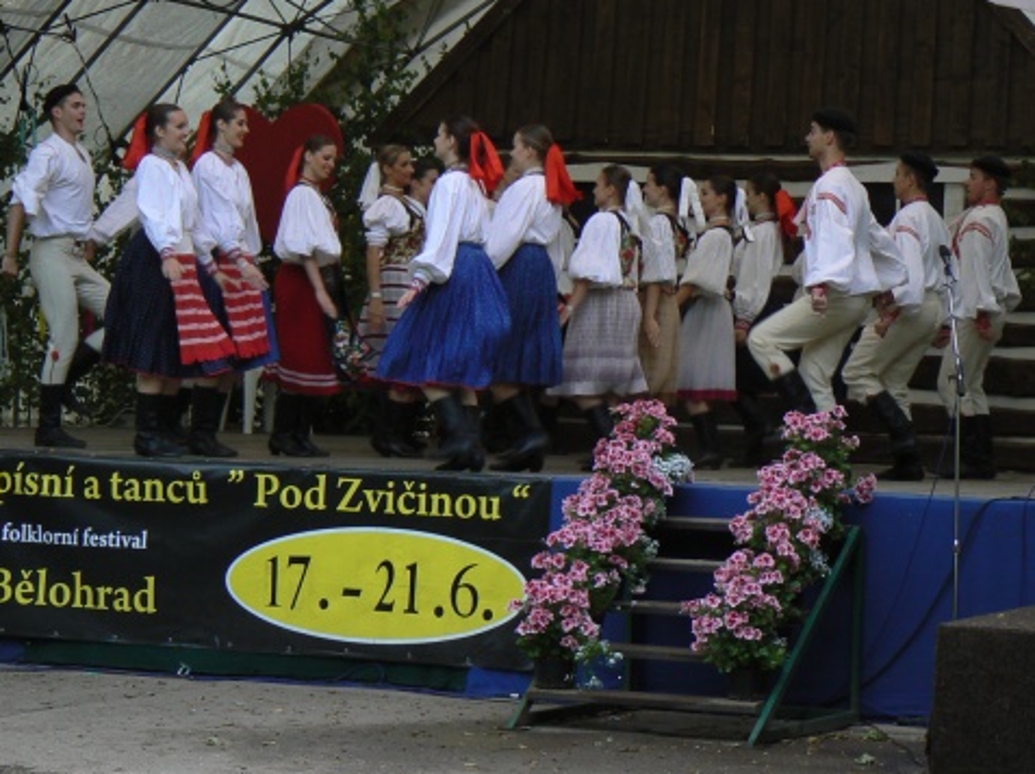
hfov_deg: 18.4
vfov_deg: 13.8
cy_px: 389
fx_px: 3197
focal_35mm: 107
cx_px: 519
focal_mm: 16.9
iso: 80
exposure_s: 1/125
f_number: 4
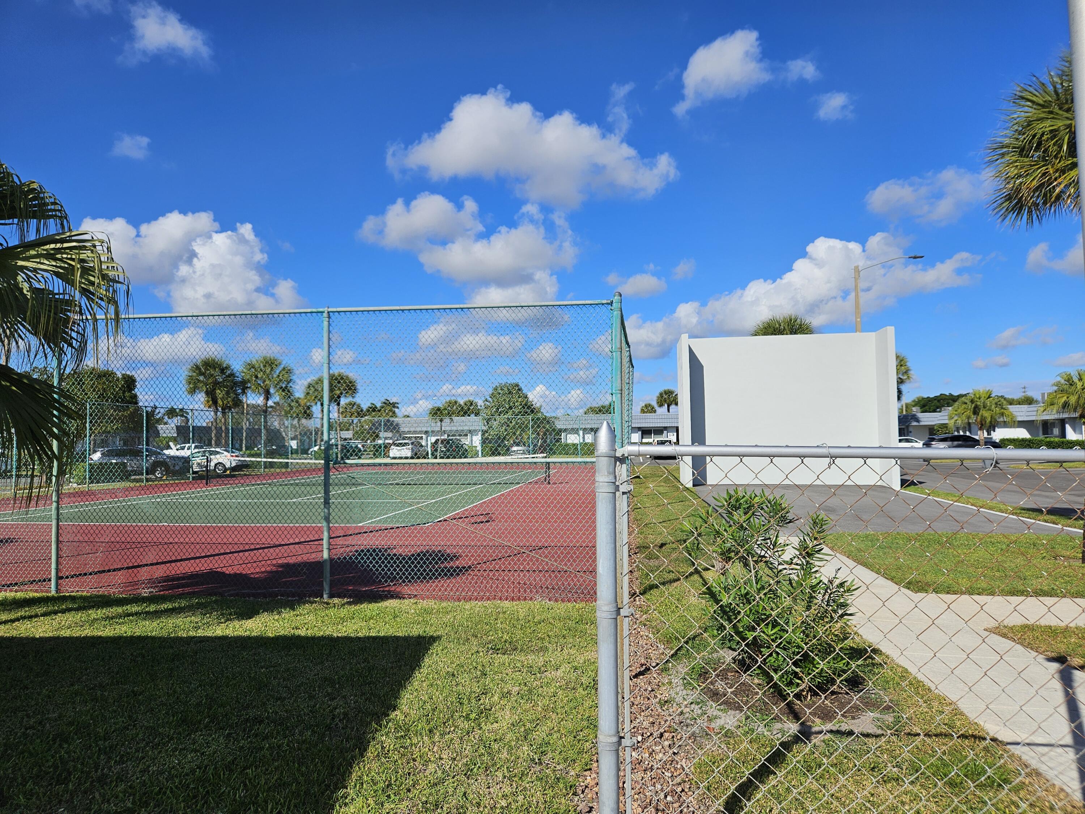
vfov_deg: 58.9
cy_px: 407
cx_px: 542
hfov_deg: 73.9
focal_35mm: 23
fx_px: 721
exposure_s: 1/3521
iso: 25
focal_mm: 5.4
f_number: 1.8
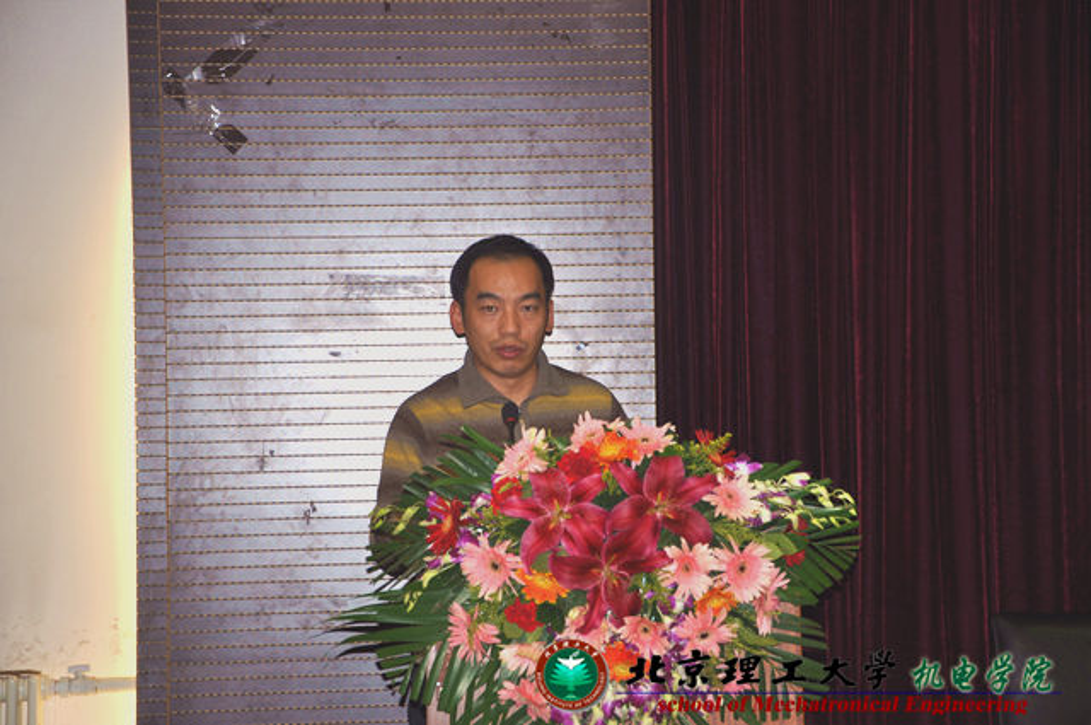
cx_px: 546
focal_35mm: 99
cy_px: 362
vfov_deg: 13.8
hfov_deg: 20.6
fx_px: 2996
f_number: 5.3
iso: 200
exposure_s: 1/60
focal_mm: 66
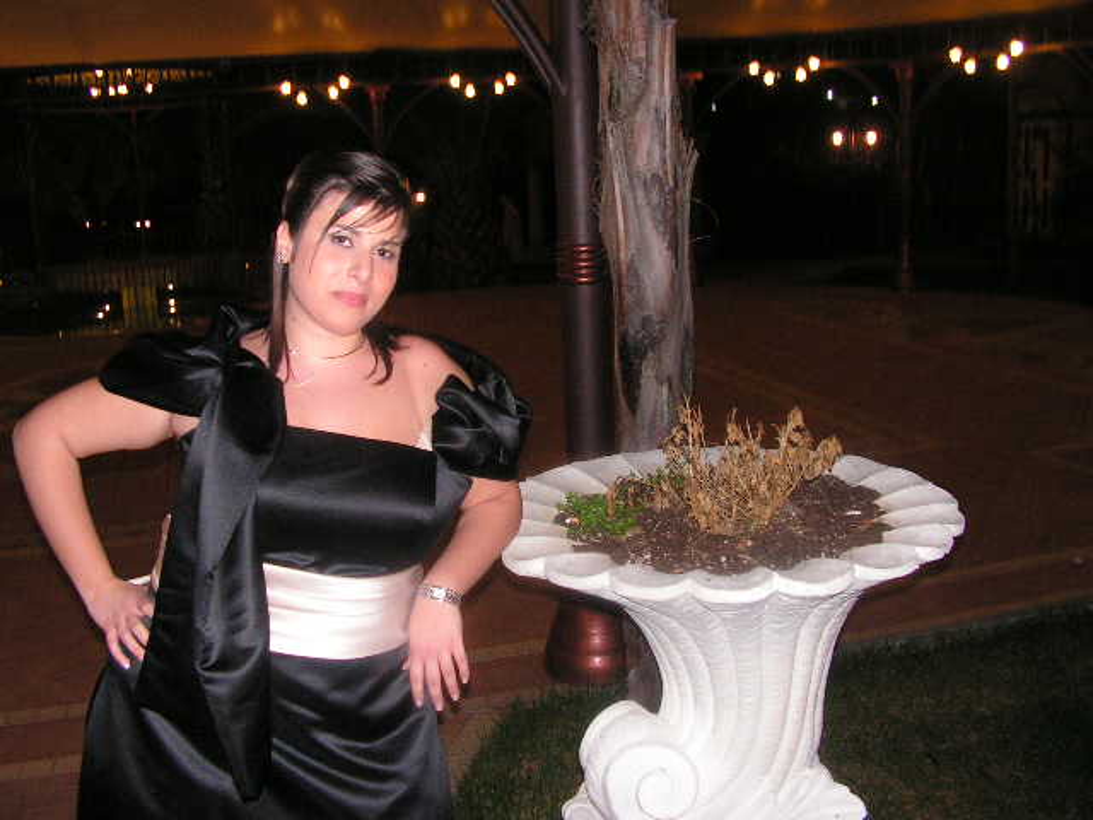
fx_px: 1137
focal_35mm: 36
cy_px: 410
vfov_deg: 39.7
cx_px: 546
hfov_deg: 51.4
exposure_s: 1/40
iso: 200
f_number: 3.2
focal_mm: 6
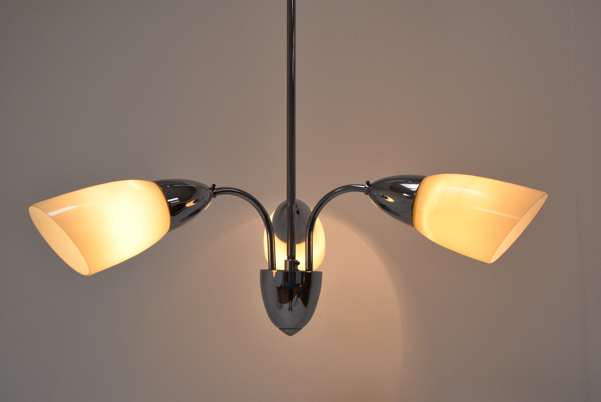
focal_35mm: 57
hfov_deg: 35.0
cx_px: 300
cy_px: 201
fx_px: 952
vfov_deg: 23.8
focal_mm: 38
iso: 1600
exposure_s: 1/320
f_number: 9
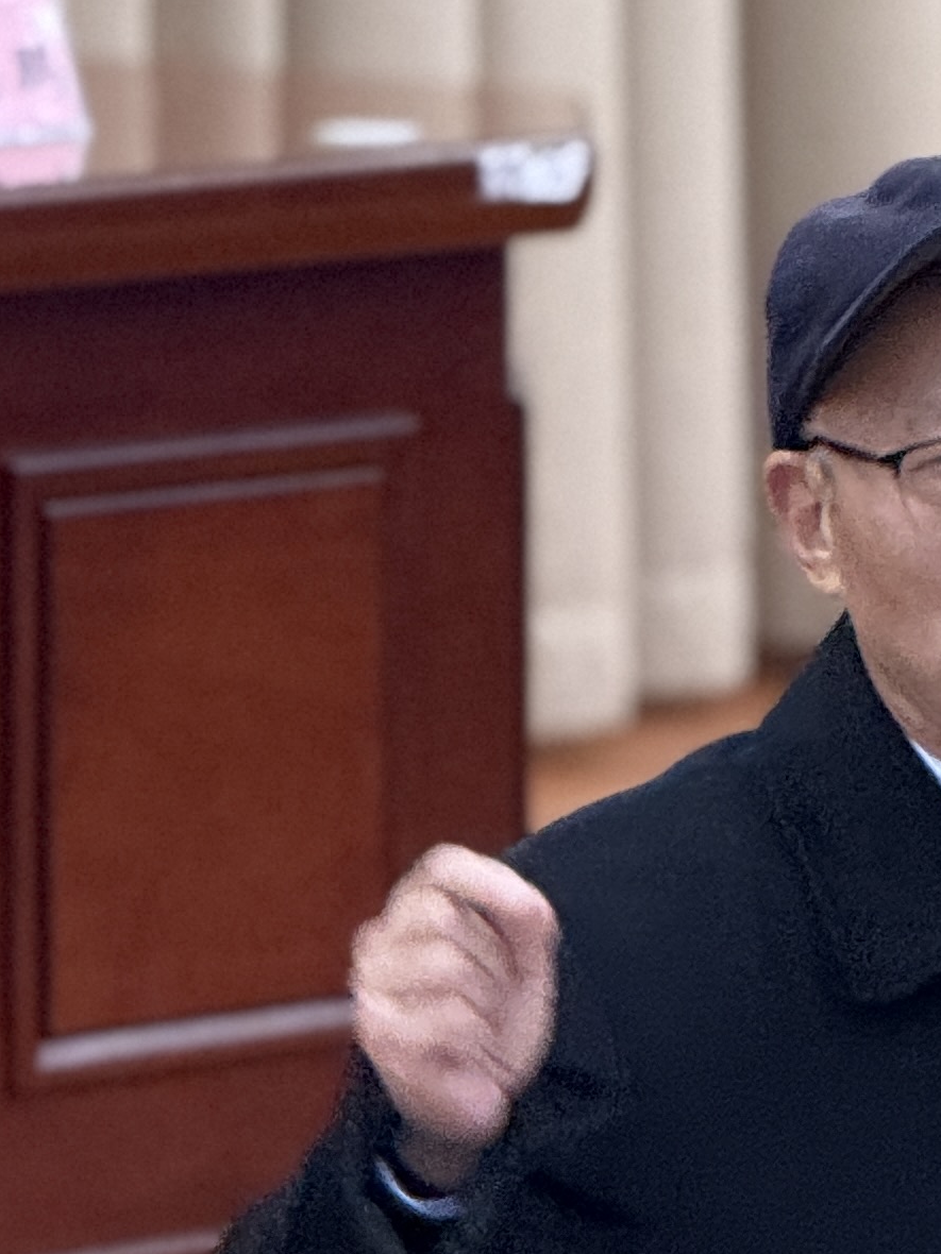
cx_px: 1045
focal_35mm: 410
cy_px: 474
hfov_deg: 3.6
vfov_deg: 4.8
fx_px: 14861
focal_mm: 15.66
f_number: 2.8
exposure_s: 1/33
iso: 500
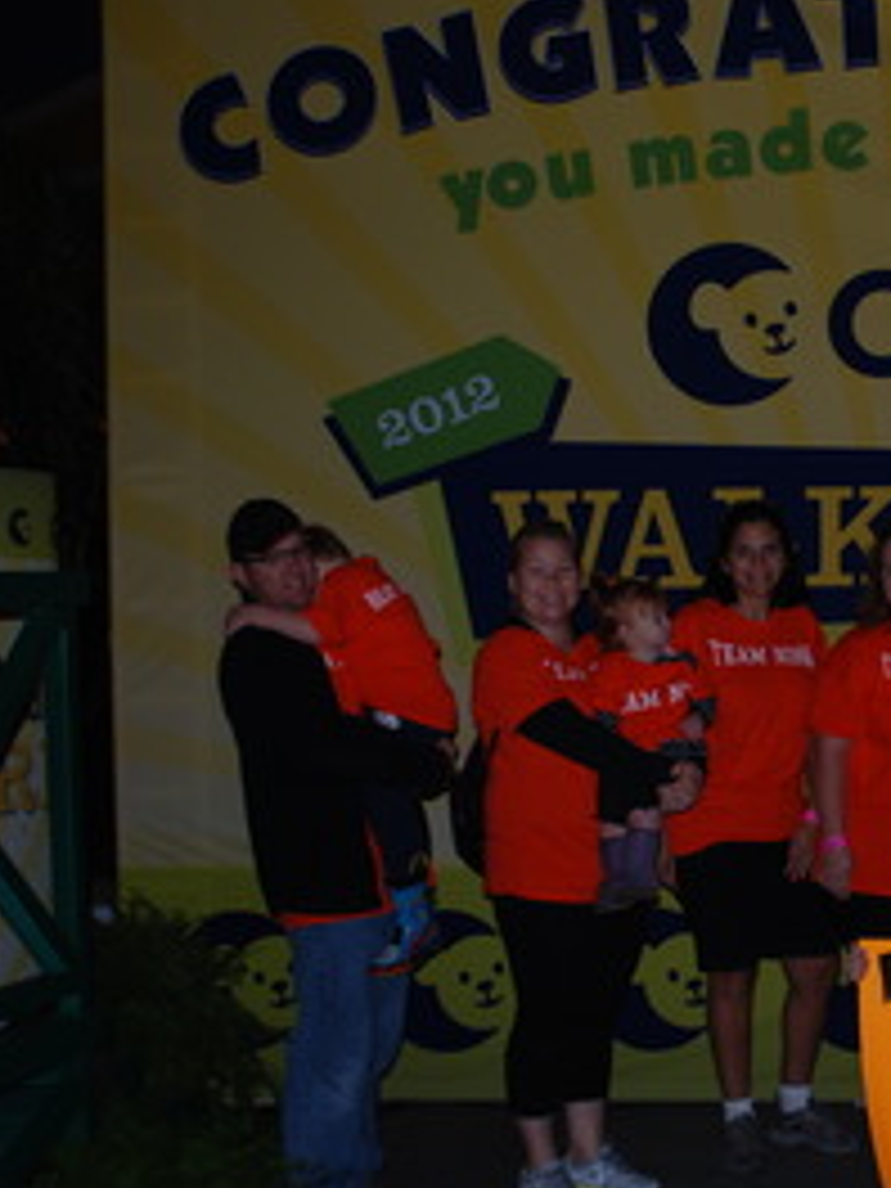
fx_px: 2025
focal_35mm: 59
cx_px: 963
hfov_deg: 23.4
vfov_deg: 32.7
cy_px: 587
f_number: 4.2
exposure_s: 1/60
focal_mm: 24
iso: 100
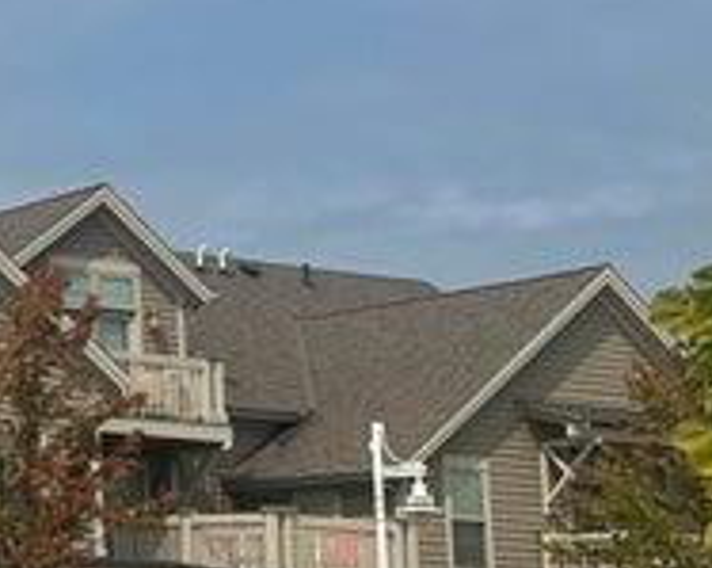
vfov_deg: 14.3
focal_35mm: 107
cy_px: 156
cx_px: -455
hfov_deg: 16.0
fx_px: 2251
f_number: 1.78
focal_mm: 6.86
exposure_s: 1/8929
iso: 80
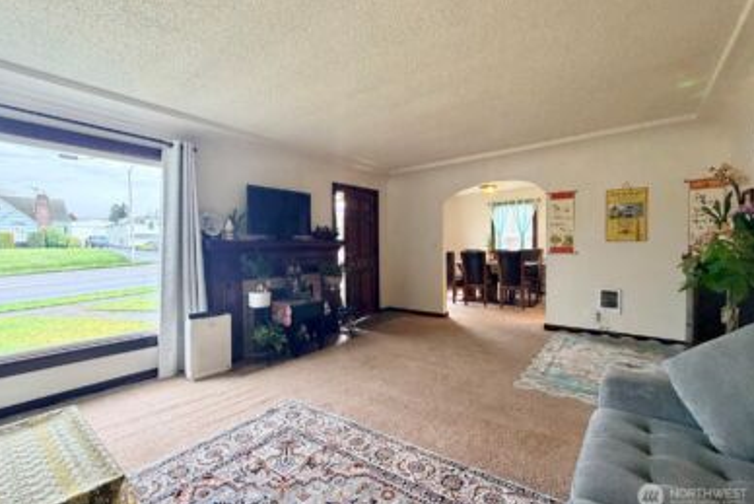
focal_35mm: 15
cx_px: 373
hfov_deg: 100.4
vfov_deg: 77.1
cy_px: 224
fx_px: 314
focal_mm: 2.22
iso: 250
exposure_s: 1/121
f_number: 2.2
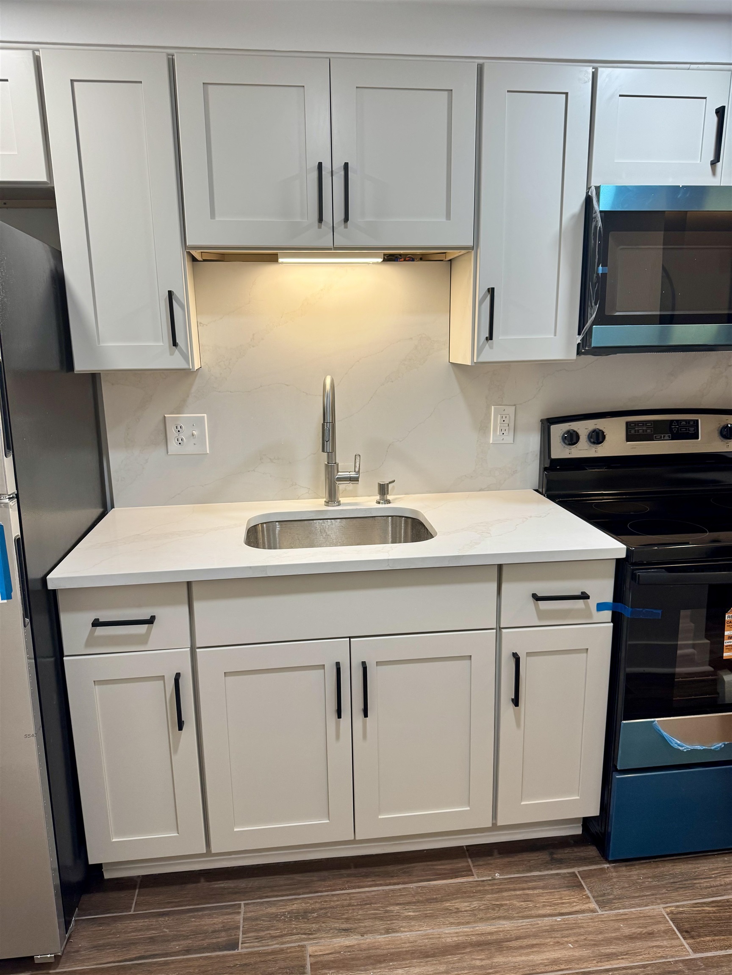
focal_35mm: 24
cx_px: 366
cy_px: 488
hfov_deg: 56.8
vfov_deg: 71.6
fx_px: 677
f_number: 1.78
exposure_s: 1/120
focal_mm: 6.76
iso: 125
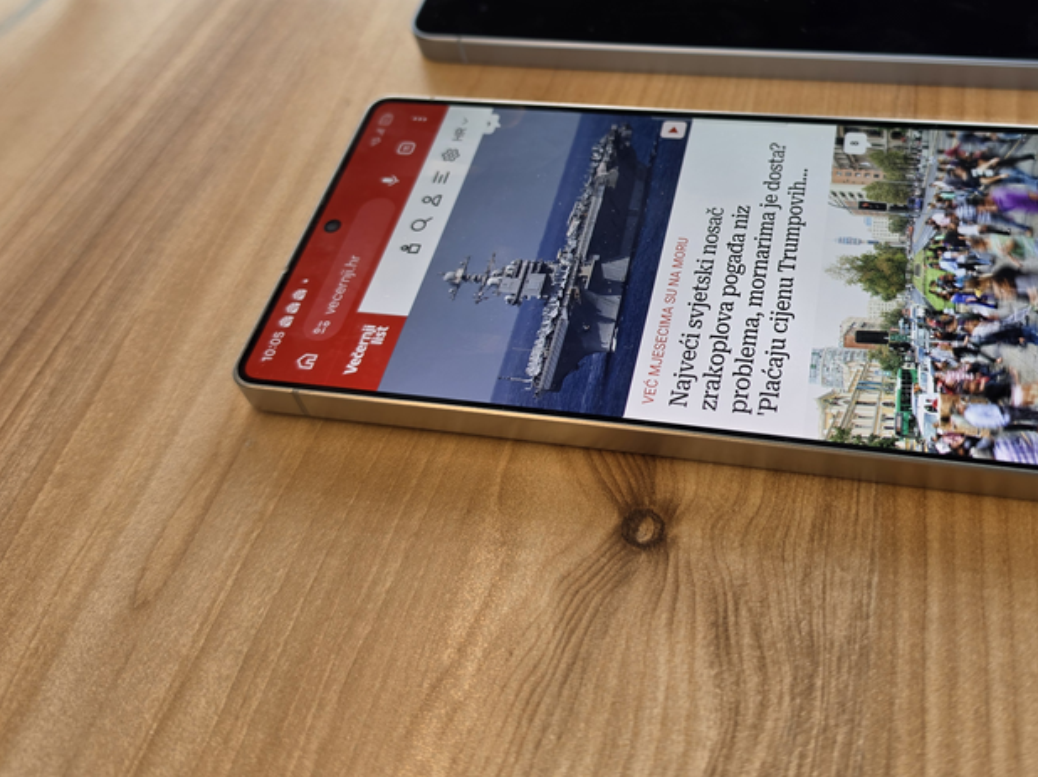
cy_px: 190
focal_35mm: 35
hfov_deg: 52.3
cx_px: 626
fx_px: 1049
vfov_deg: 39.5
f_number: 1.4
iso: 50
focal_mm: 6.5
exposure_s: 1/180
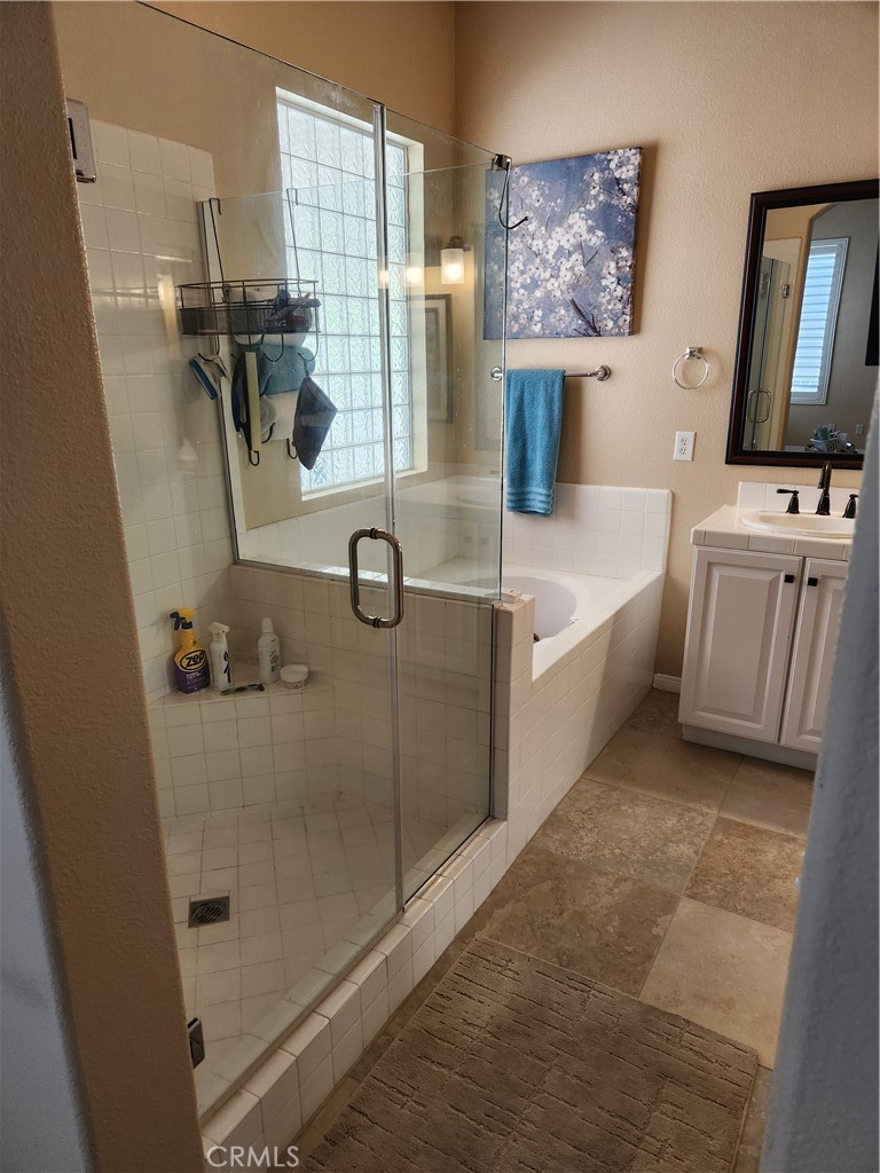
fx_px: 780
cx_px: 440
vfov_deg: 73.9
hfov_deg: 58.9
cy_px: 586
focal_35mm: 23
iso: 160
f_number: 1.8
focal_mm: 5.4
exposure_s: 1/120
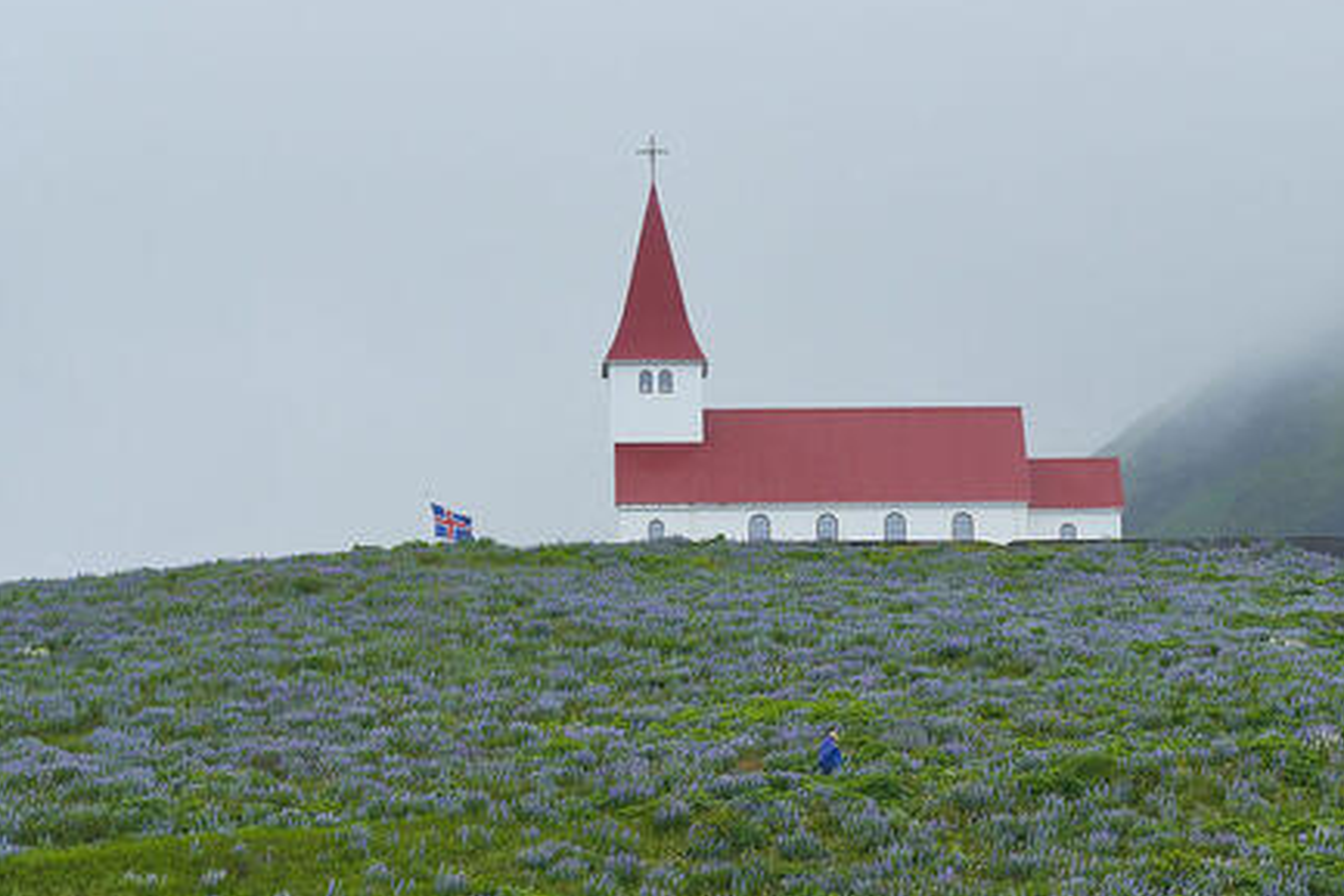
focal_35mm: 187
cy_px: 527
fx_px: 6983
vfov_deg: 7.3
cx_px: 776
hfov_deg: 11.0
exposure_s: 1/200
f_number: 8
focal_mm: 90
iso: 400
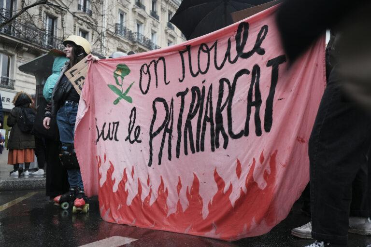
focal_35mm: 29
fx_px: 299
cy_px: 124
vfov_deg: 45.0
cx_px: 186
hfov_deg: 63.7
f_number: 2.8
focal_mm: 19.6
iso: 200
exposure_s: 1/110
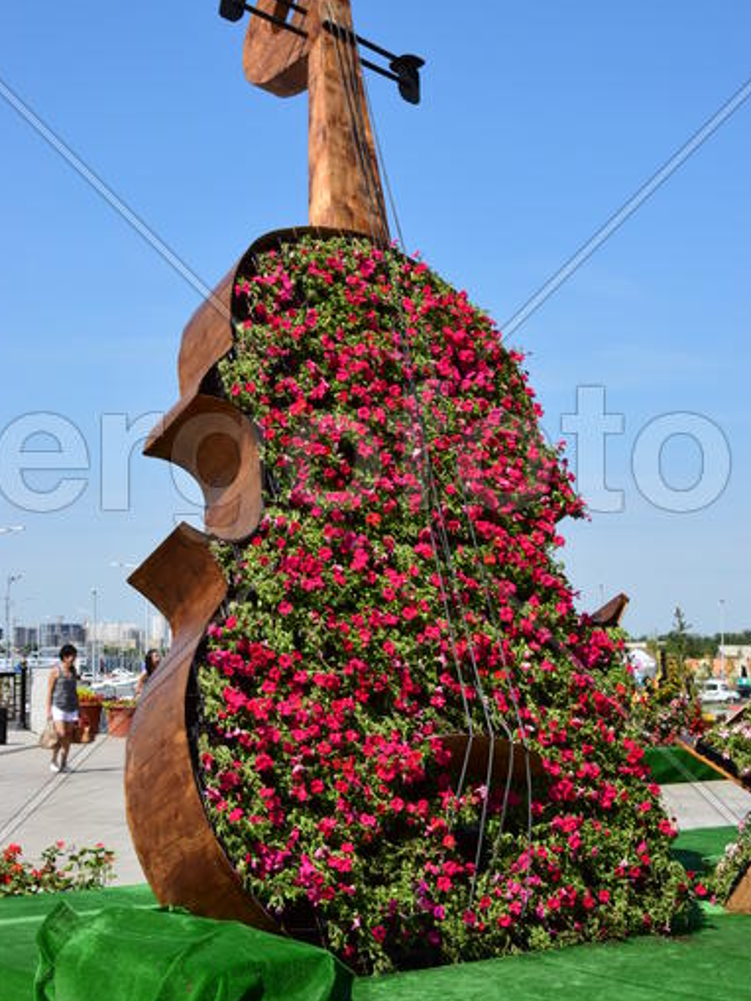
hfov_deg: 25.4
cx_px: 375
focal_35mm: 58
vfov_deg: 33.5
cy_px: 462
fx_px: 1664
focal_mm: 35
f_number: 20
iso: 100
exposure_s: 1/40
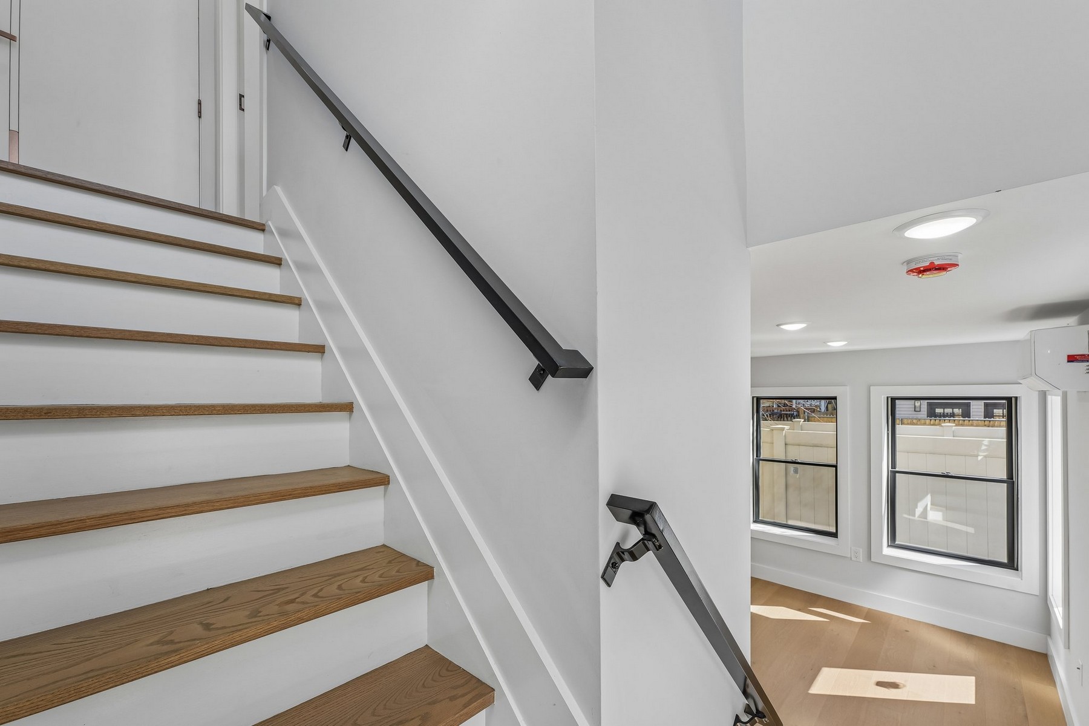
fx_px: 423
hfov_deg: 104.3
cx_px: 544
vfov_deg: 81.2
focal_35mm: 14
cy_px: 363
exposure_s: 1/30
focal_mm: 14
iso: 160
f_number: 10
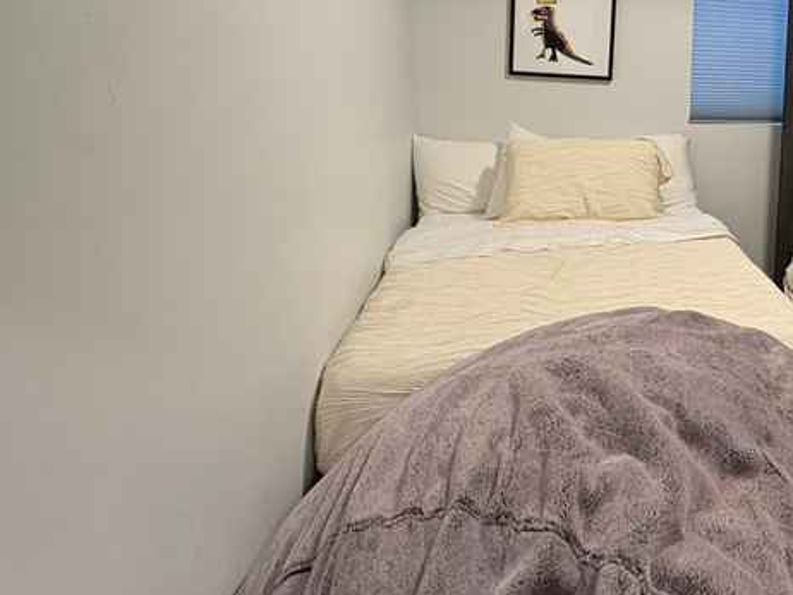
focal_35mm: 31
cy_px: 134
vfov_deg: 43.7
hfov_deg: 50.4
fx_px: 711
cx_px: 740
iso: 320
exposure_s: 1/60
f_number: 2.2
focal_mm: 2.22
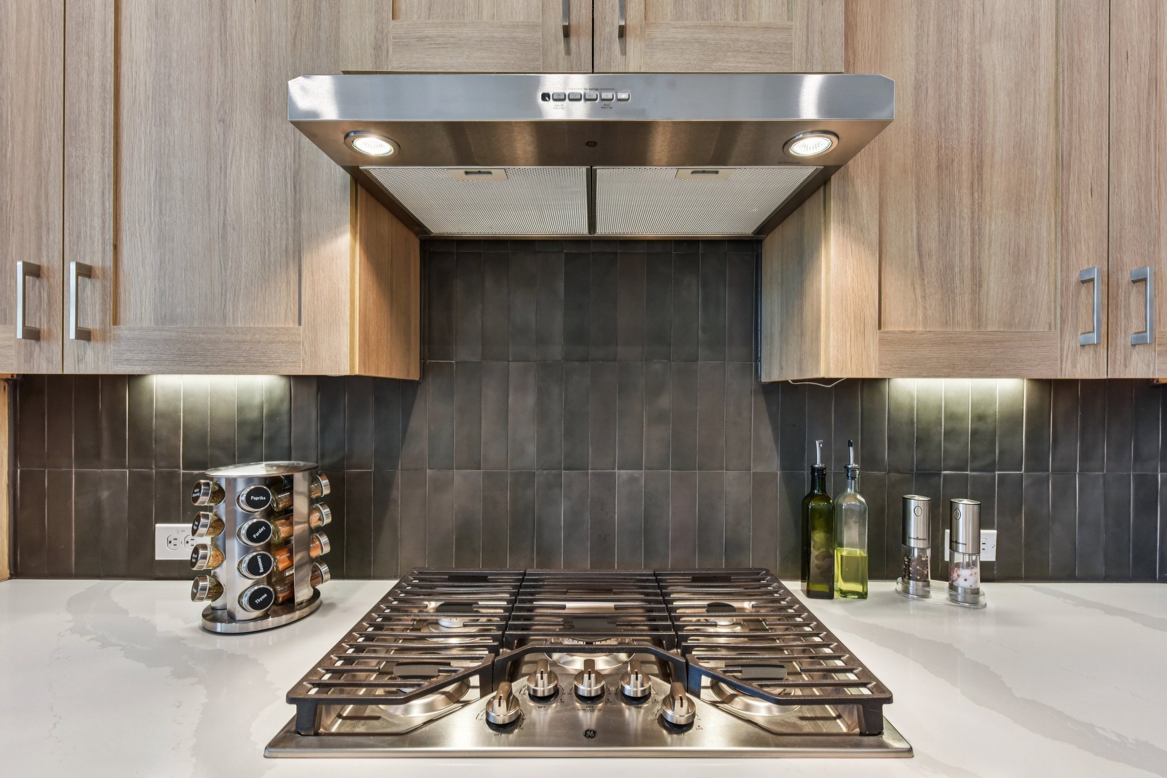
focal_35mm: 16
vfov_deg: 73.7
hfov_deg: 96.7
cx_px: 584
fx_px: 519
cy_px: 389
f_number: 8
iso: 640
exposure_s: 1/15
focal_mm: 16
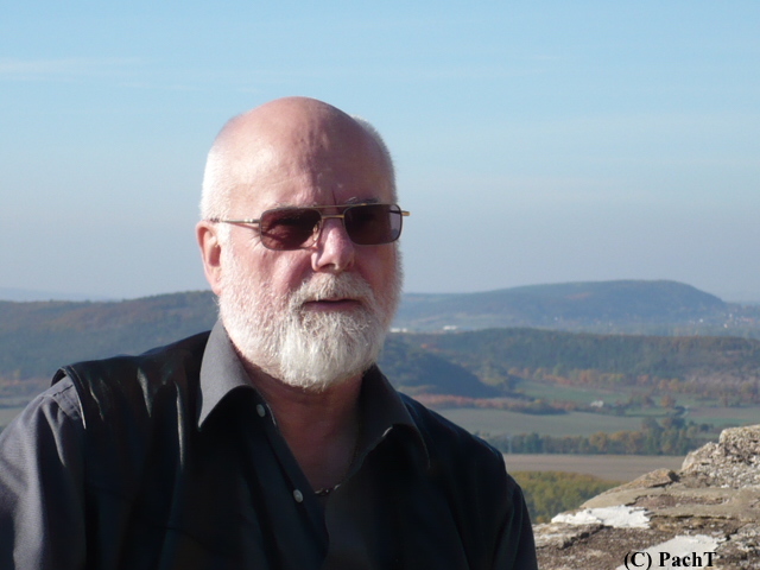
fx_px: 3162
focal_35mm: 144
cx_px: 380
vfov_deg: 10.3
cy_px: 285
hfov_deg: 13.7
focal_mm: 17.4
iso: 100
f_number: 5
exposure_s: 1/500
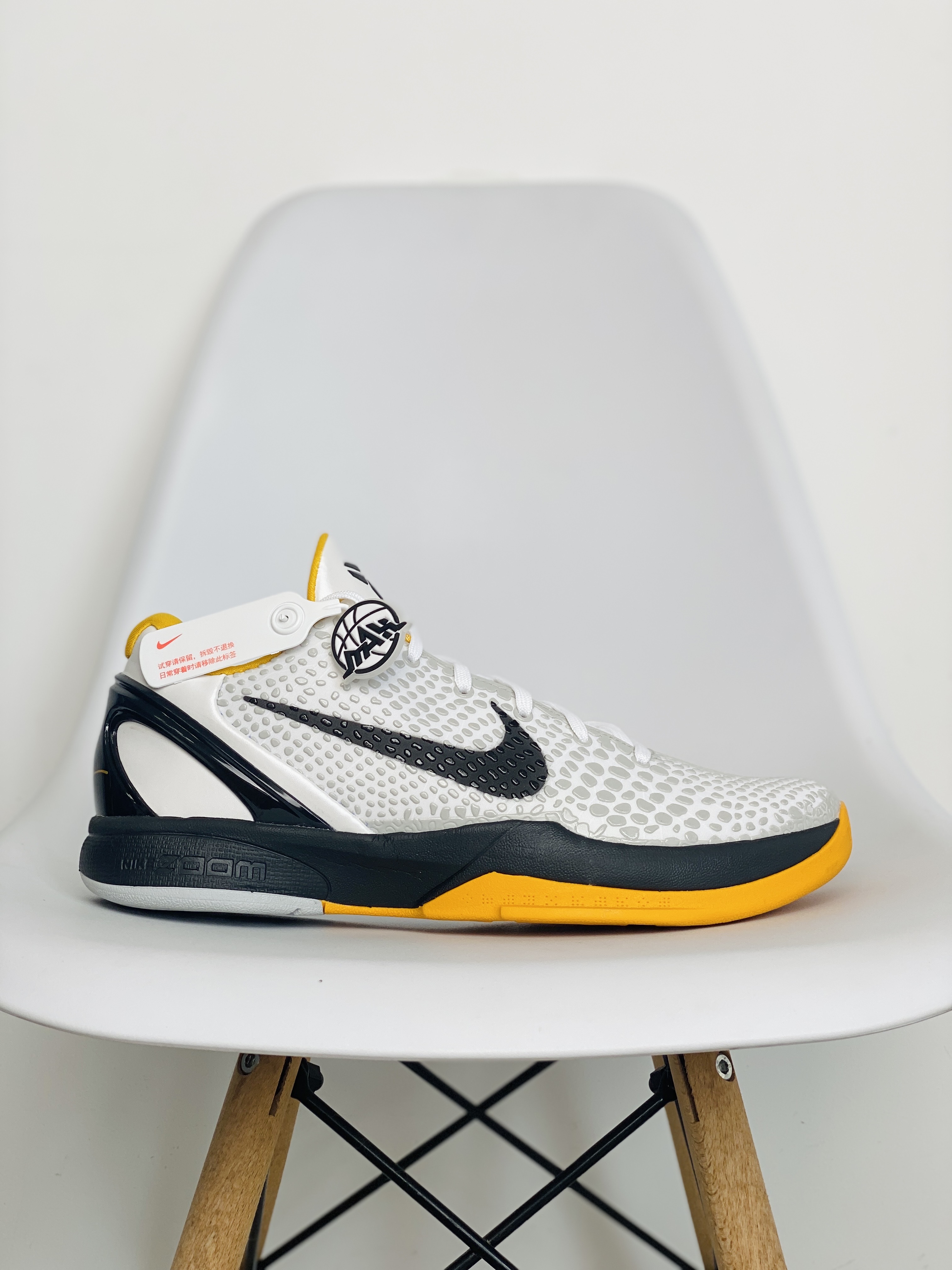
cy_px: 635
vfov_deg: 36.8
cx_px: 476
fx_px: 1907
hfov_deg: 28.0
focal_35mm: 52
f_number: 2
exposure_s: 1/158
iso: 20
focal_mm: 6
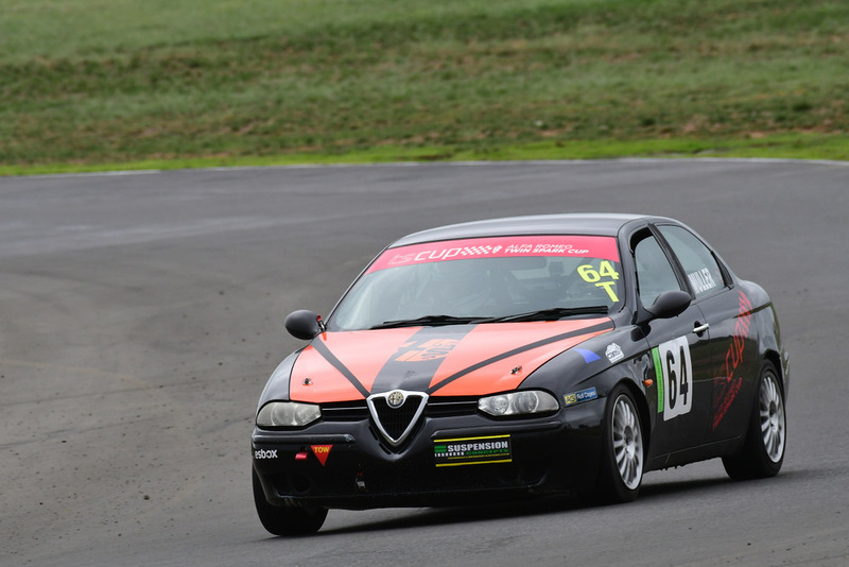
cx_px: 424
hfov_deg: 2.7
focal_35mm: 750
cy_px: 284
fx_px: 17693
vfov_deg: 1.8
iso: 640
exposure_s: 1/640
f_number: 11
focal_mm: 500
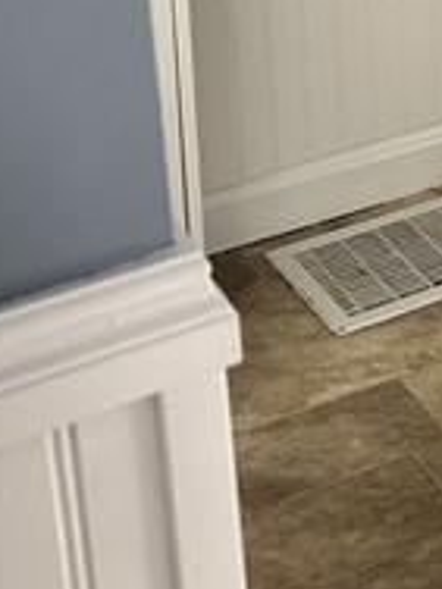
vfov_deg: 17.0
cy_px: -263
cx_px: 831
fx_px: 1805
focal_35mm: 106
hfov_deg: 12.6
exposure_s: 1/121
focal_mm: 5.7
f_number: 1.5
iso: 125
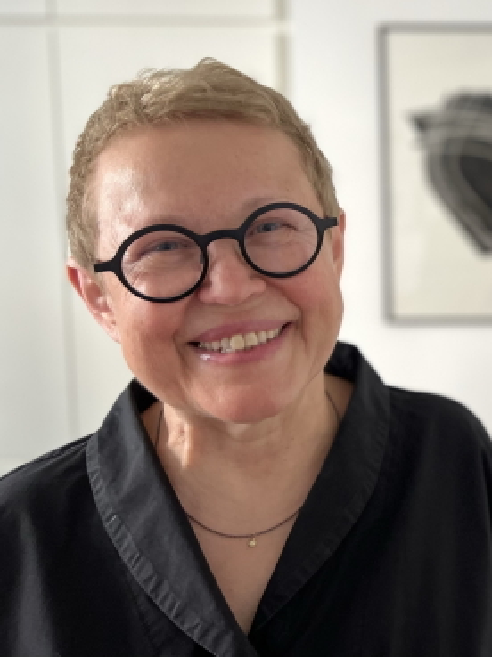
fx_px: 494
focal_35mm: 26
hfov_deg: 53.0
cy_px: 328
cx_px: 246
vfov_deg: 67.4
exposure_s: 1/60
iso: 160
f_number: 1.5
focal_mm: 5.7
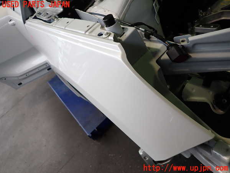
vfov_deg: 54.9
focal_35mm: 25
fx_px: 166
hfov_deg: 69.4
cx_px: 115
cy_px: 86
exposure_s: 1/125
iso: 160
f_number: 2
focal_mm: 4.5
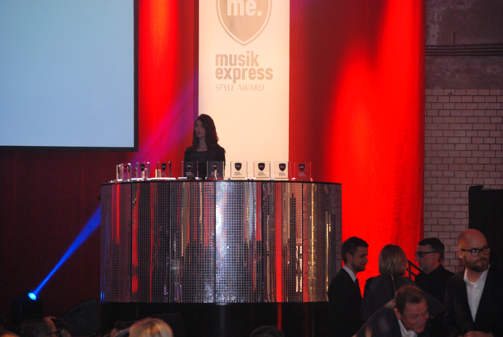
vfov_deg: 10.2
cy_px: 168
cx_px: 252
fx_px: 1889
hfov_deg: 15.2
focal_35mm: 135
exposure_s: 1/60
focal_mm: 90
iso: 800
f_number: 4.5
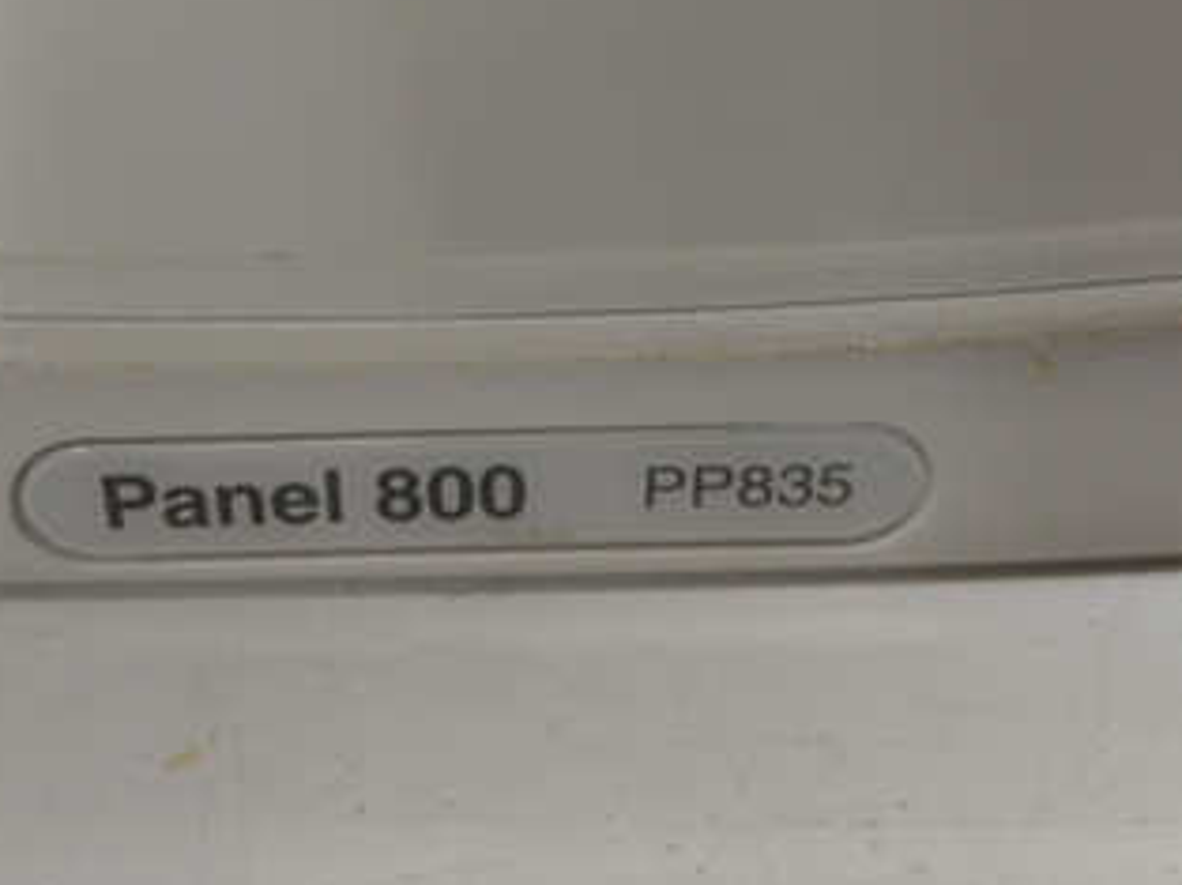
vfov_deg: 33.2
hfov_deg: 43.7
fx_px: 1467
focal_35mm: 43
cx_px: 493
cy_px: 284
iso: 182
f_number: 2
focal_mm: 3.79
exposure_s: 1/33
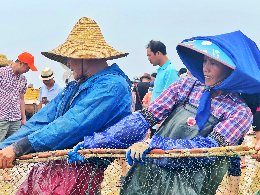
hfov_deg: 30.7
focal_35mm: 63
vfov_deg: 23.3
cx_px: 131
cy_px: 103
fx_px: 473
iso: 20
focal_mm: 6.6
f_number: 2.8
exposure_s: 1/245
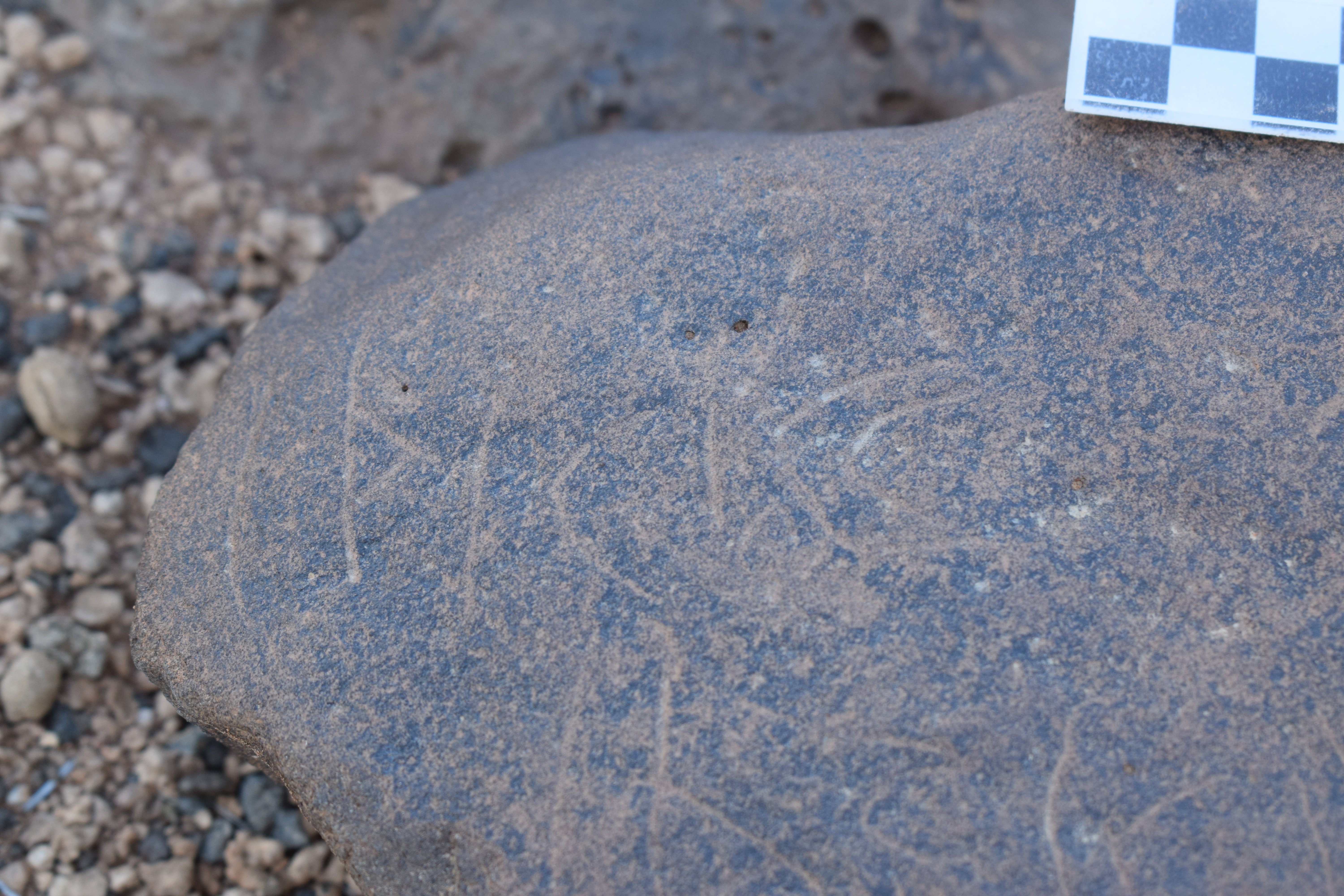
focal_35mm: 82
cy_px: 448
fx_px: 3080
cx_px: 672
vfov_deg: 16.6
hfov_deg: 24.6
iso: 400
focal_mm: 55
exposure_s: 1/200
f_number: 7.1
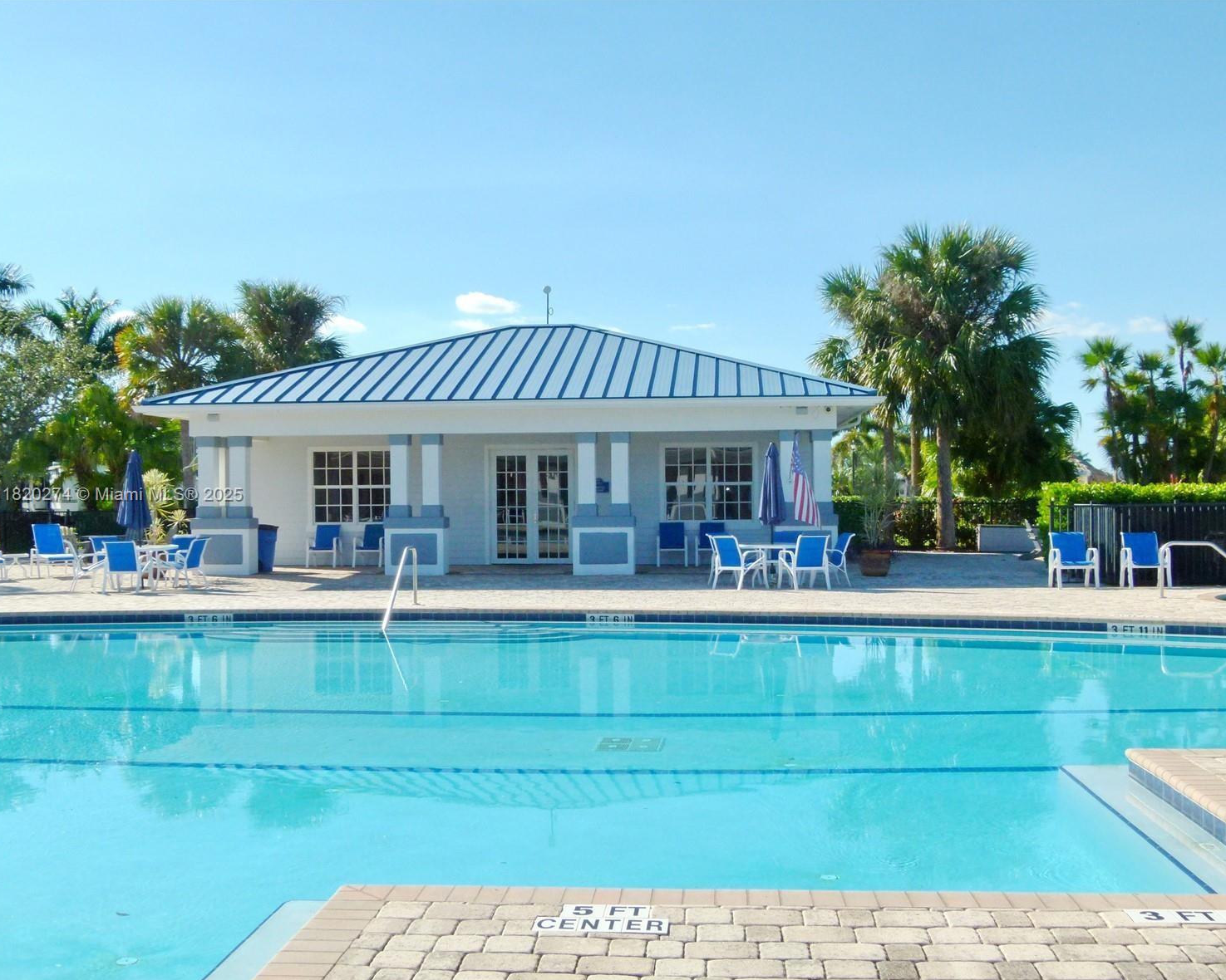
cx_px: 642
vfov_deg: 41.2
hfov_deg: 50.3
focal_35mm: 36
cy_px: 496
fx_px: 1306
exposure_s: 1/1300
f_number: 4
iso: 100
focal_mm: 6.2
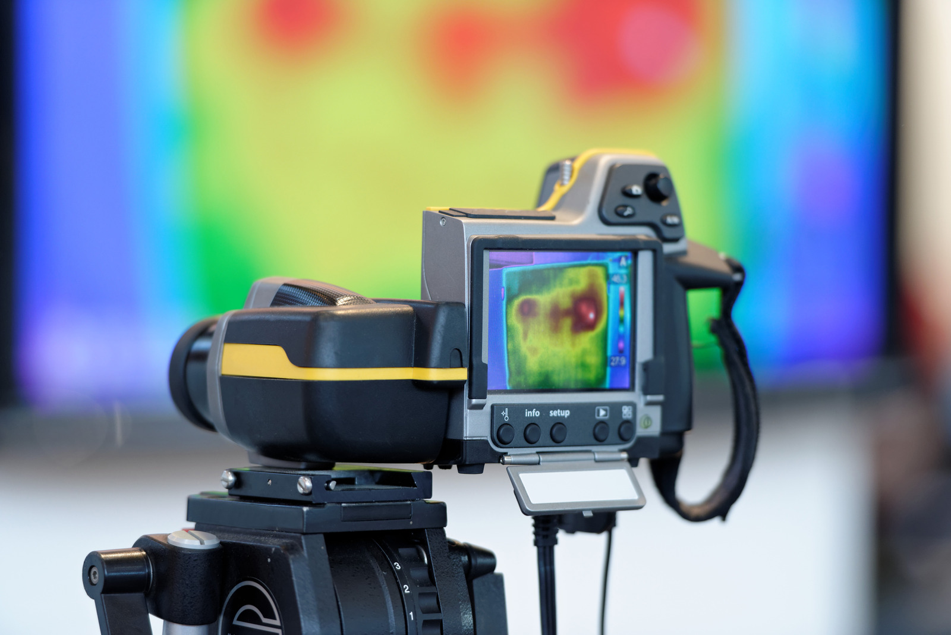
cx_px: 476
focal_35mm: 195
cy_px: 318
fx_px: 5153
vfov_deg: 7.0
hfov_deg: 10.5
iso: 720
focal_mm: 195
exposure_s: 1/200
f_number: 2.8
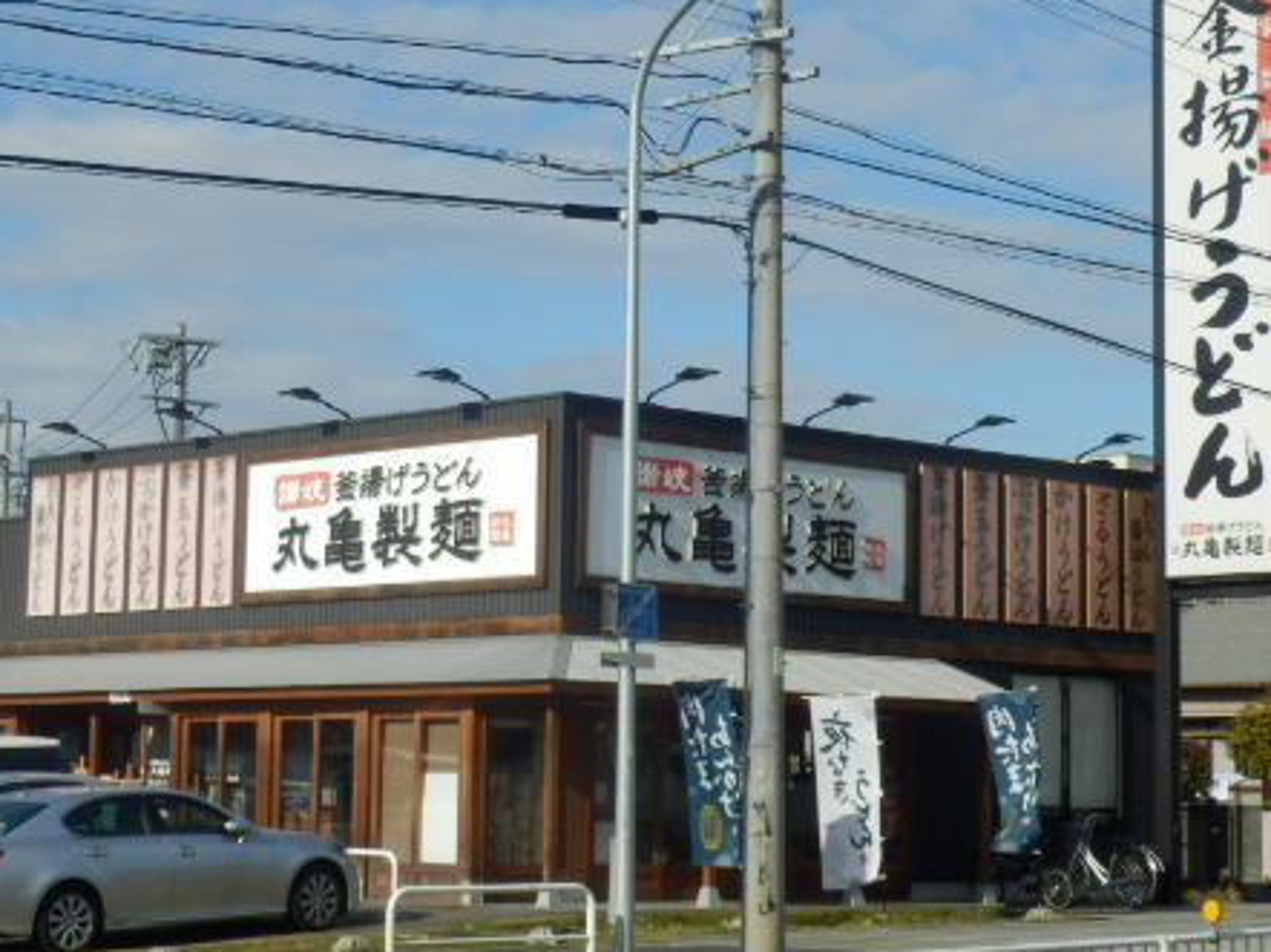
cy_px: 406
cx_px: 589
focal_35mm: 100
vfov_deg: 14.8
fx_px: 3670
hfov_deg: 19.6
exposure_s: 1/800
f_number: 4.8
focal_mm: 12.3
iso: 80
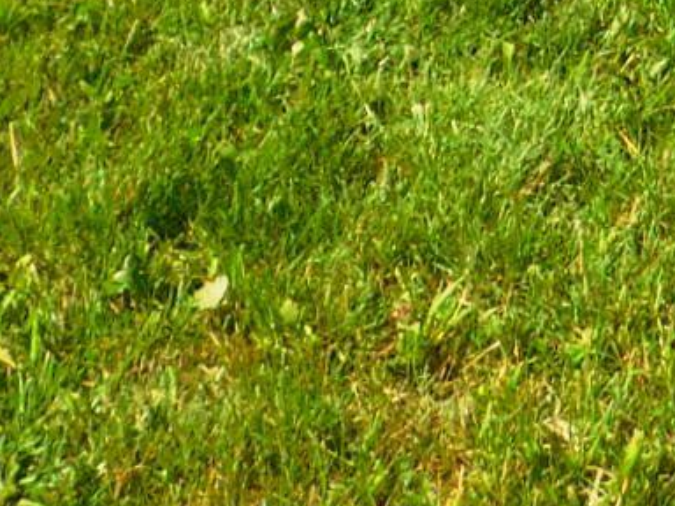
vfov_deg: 9.5
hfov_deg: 14.2
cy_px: -792
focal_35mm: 136
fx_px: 2652
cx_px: 756
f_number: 3
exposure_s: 1/1500
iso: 125
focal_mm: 4
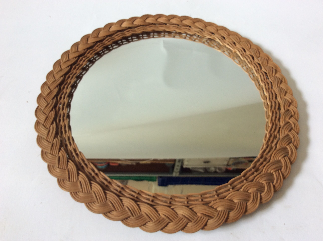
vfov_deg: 44.1
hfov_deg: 56.9
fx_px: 298
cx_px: 162
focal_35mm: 32
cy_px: 120
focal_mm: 3.3
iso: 32
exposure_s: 1/33
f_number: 2.4
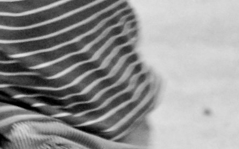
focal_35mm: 944
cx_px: 299
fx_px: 6146
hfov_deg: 2.2
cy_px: -121
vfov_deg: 1.4
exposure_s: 1/125
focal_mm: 112
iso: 450
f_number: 4.8
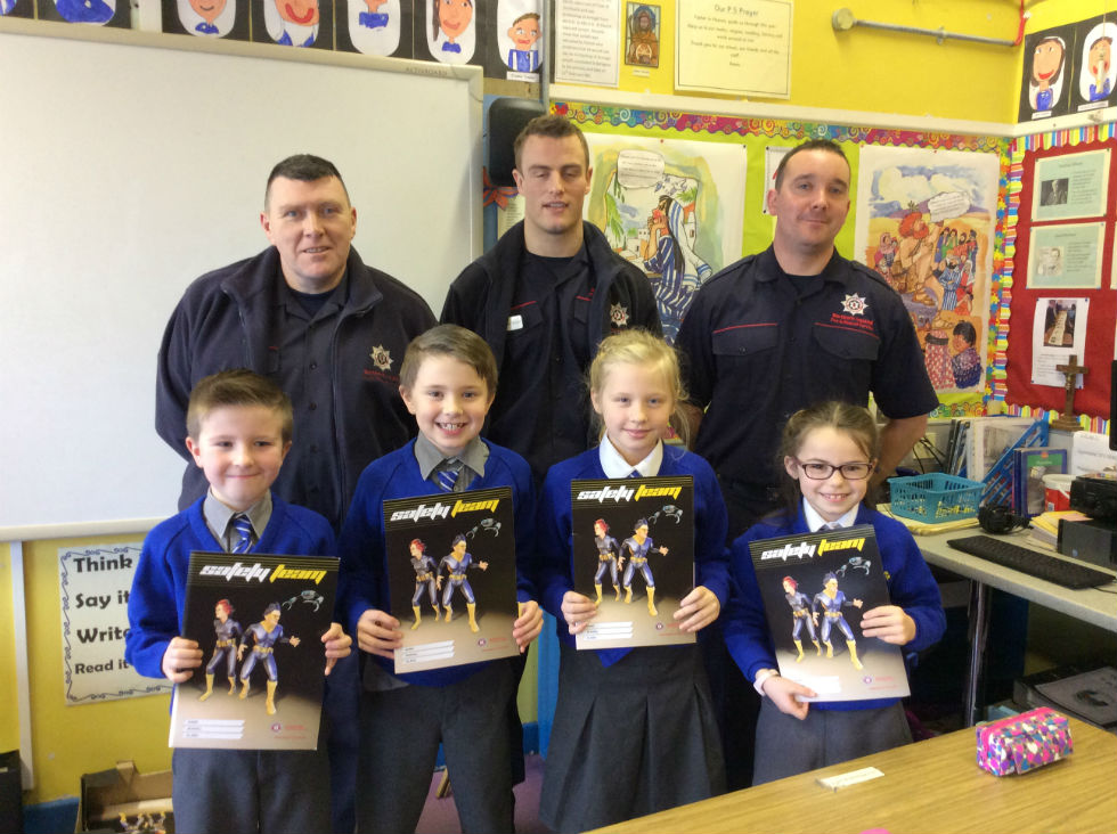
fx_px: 1031
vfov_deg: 44.1
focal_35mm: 32
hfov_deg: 56.9
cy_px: 417
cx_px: 558
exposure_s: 1/24
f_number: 2.4
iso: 125
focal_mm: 3.3
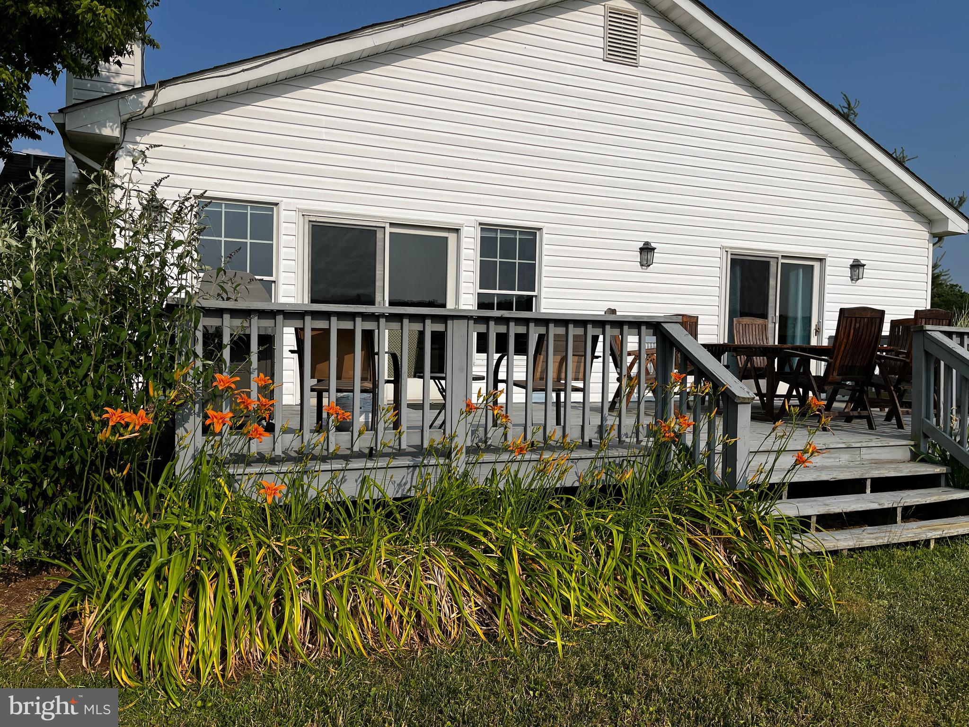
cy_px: 364
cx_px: 484
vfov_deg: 53.1
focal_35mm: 26
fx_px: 728
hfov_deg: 67.3
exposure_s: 1/6897
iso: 50
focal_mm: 5.1
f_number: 1.6
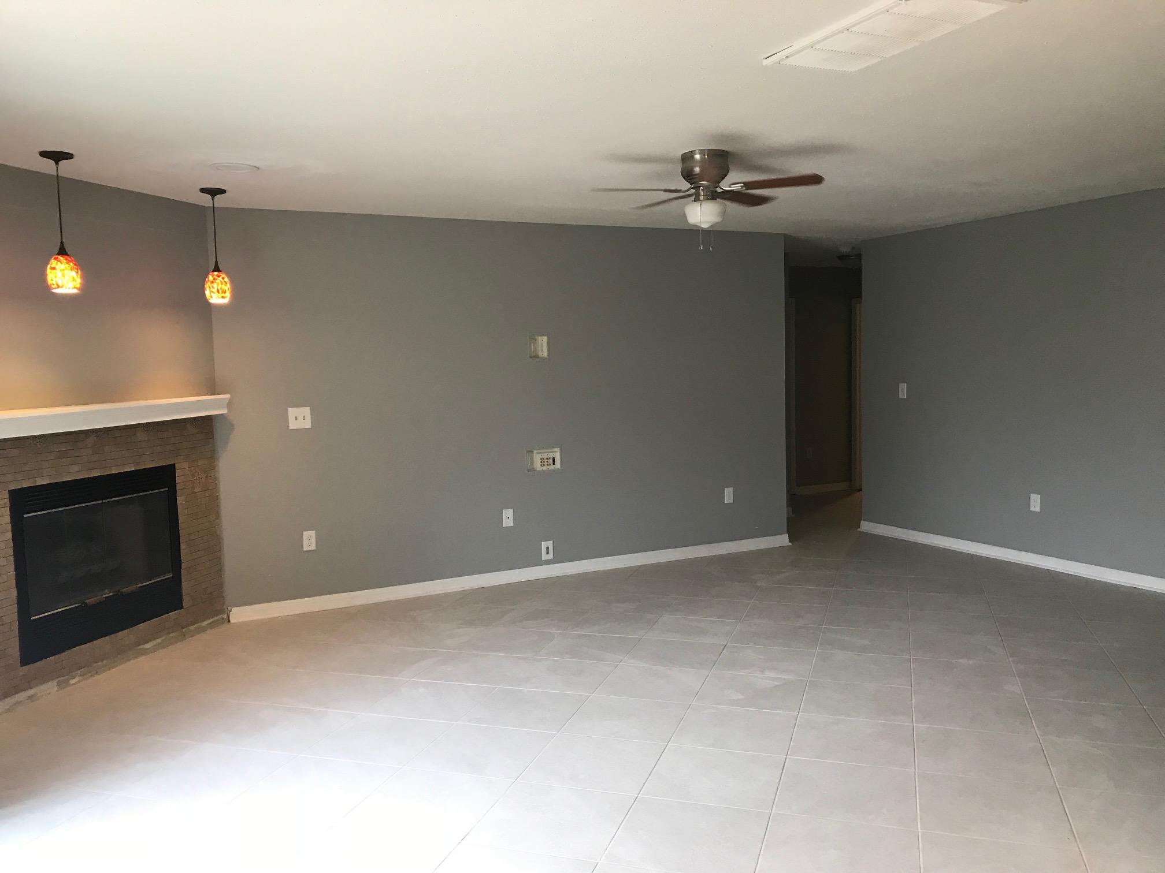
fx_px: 942
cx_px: 582
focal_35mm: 28
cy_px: 436
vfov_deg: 49.7
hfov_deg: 63.4
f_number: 1.8
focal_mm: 3.99
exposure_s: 1/24
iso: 40
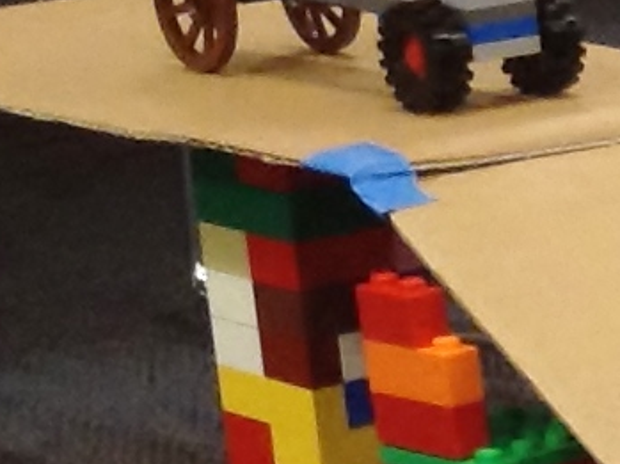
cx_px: 1338
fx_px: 4384
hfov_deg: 7.7
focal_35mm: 245
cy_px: 1212
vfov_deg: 5.8
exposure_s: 1/24
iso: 80
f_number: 2.4
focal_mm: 3.3
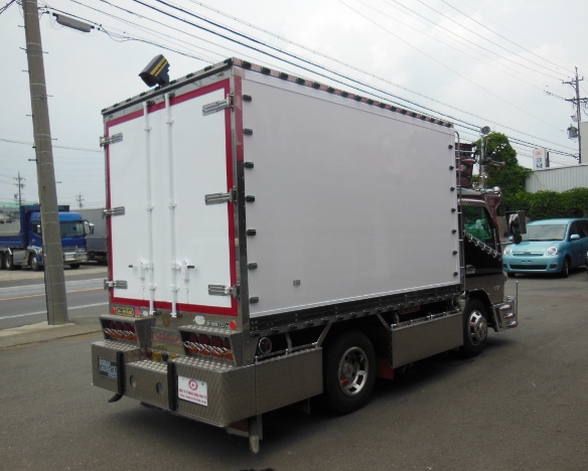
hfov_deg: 57.1
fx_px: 540
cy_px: 238
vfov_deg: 47.2
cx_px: 292
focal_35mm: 31
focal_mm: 5.2
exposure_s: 1/800
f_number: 3.7
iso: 125
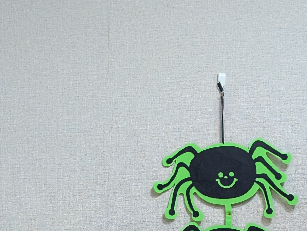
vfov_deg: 11.6
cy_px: 231
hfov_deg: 15.4
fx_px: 1128
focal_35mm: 127
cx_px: 227
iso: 340
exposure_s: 1/60
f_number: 1.68
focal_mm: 6.9
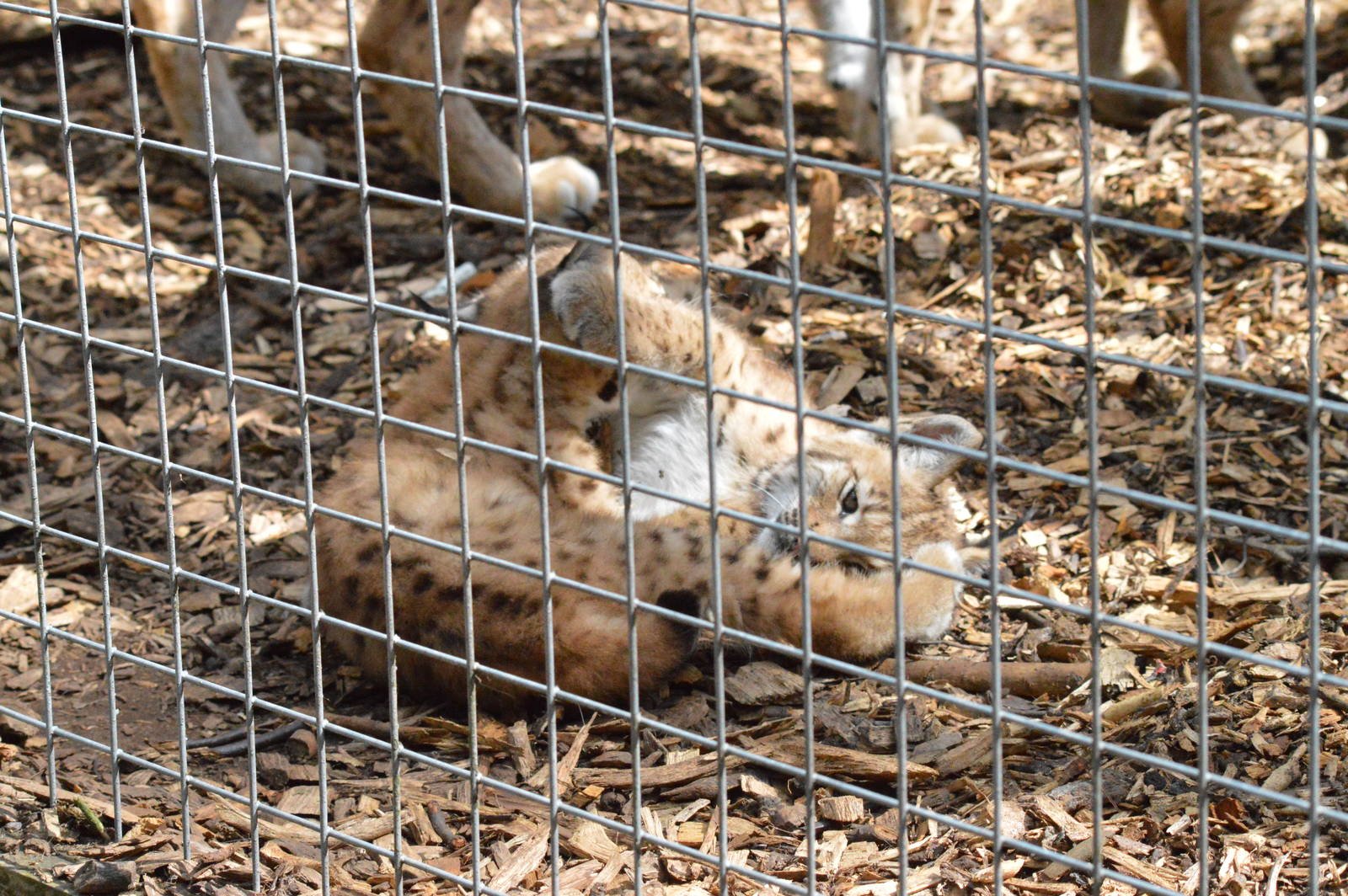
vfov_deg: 13.0
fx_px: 3928
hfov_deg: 19.5
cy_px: 448
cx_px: 674
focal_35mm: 105
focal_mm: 70
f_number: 9
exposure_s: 1/4000
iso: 6400
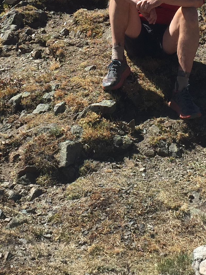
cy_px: -8
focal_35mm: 90
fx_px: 714
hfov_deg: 16.4
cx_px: 98
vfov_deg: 21.0
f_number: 2.2
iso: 32
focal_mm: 4.15
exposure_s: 1/1464
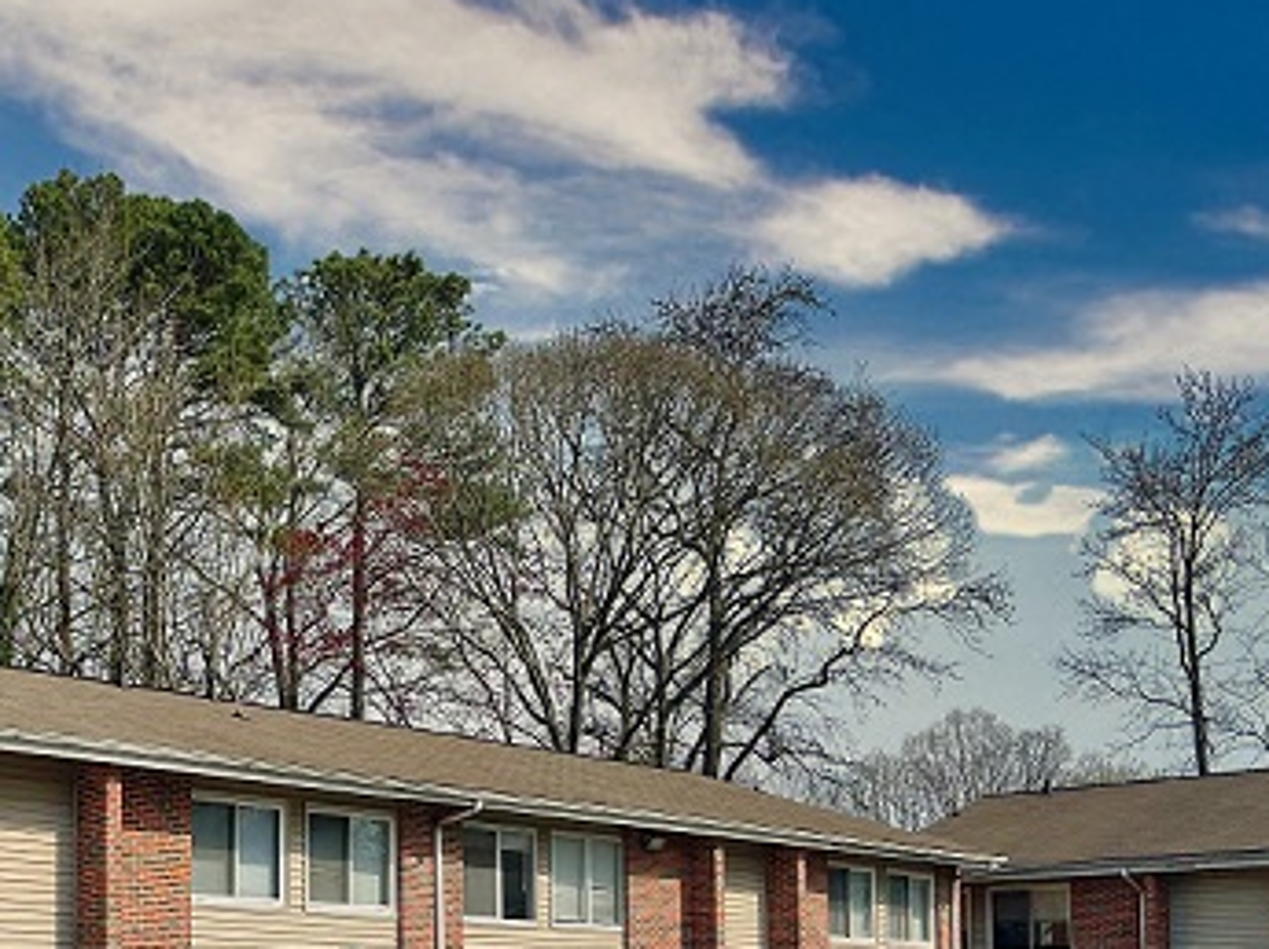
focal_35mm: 48
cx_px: 191
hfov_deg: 37.7
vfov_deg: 29.9
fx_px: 1758
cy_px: 664
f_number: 1.6
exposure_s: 1/3311
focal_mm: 5.1
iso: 50
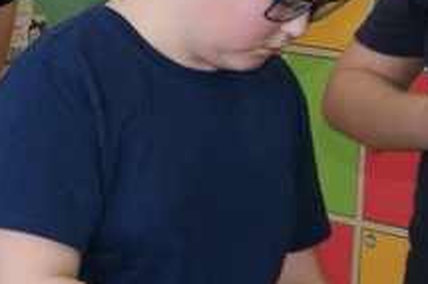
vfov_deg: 8.4
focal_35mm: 163
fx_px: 1936
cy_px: 185
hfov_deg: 12.2
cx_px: -161
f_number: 5.6
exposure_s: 1/60
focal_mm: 26
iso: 400
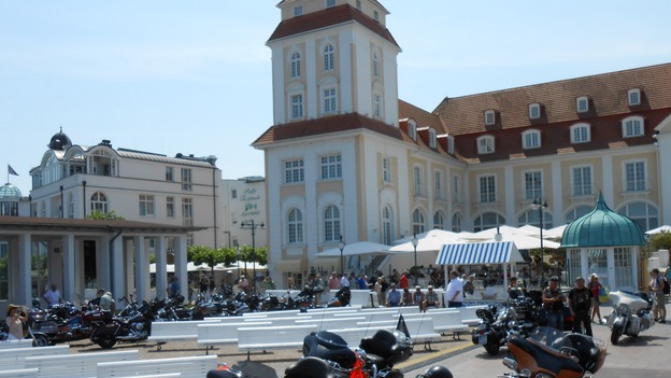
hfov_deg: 52.8
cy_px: 240
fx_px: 676
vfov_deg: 31.0
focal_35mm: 38
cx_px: 343
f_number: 3.9
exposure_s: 1/1000
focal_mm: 6
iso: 80
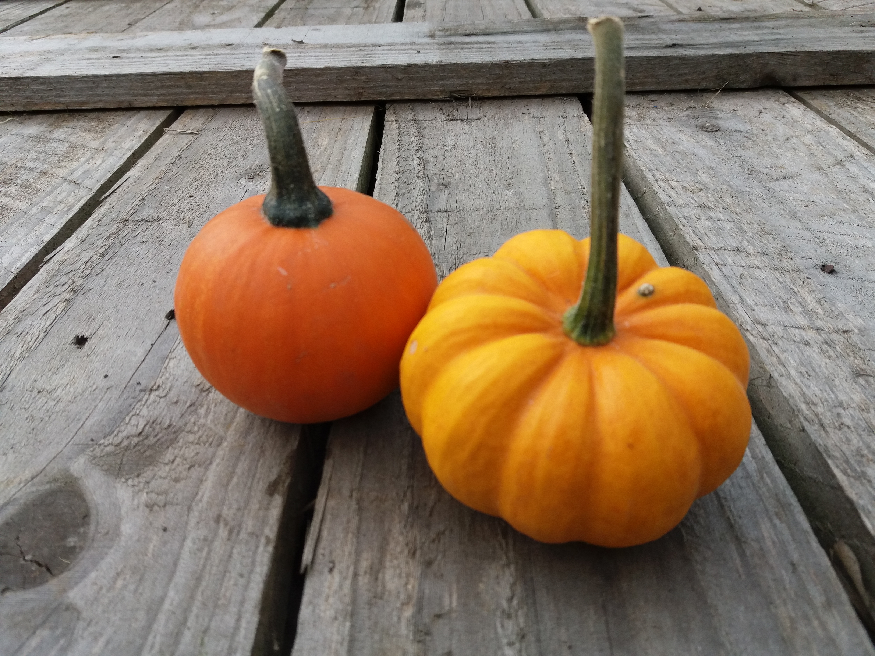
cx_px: 438
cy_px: 328
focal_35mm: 28
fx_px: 708
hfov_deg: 63.4
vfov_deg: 49.7
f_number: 1.9
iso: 64
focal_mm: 3.7
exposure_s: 1/937
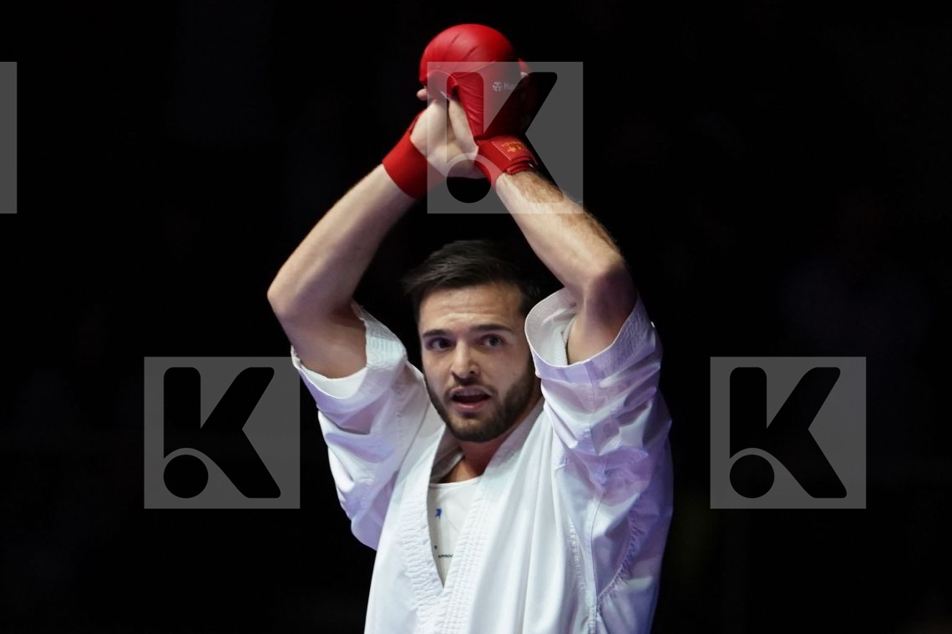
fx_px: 12401
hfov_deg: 4.4
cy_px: 433
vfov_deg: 2.9
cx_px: 505
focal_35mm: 469
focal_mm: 198
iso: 2500
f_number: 2.8
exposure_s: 1/500
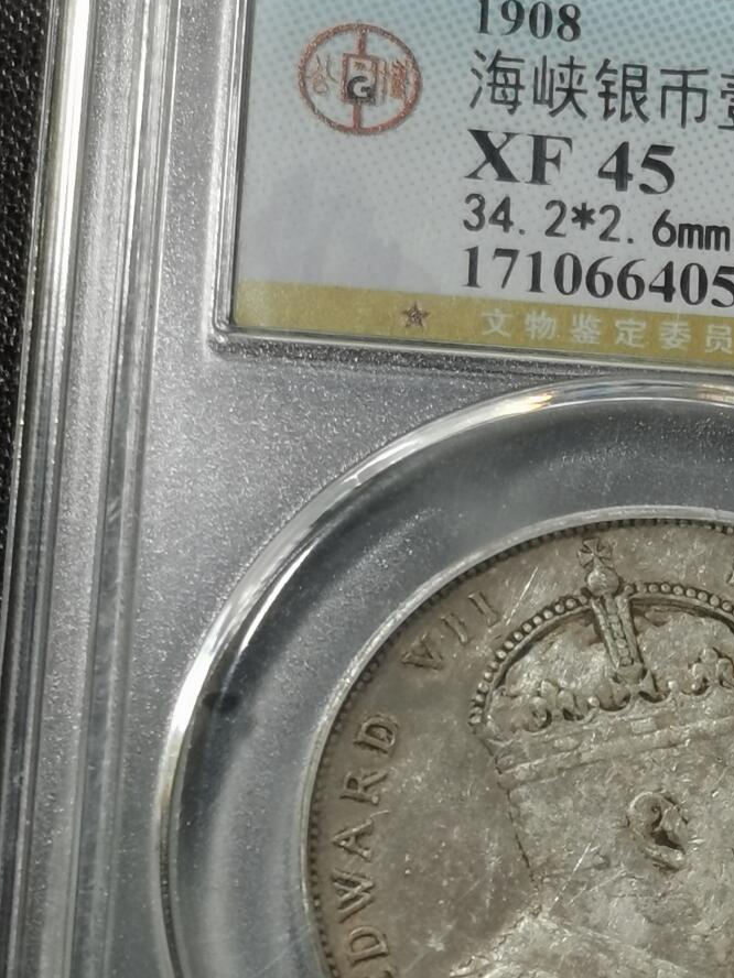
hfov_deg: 10.0
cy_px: 559
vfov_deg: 13.3
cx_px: 673
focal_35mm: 148
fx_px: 4184
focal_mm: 5.58
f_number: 1.8
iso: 50
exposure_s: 1/100
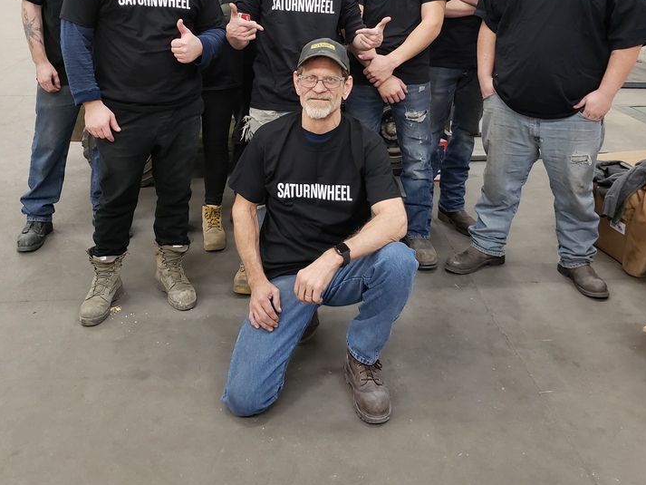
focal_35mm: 35
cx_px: 324
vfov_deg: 39.2
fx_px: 653
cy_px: 102
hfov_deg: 52.6
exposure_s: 1/40
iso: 320
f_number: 1.5
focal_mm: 4.3
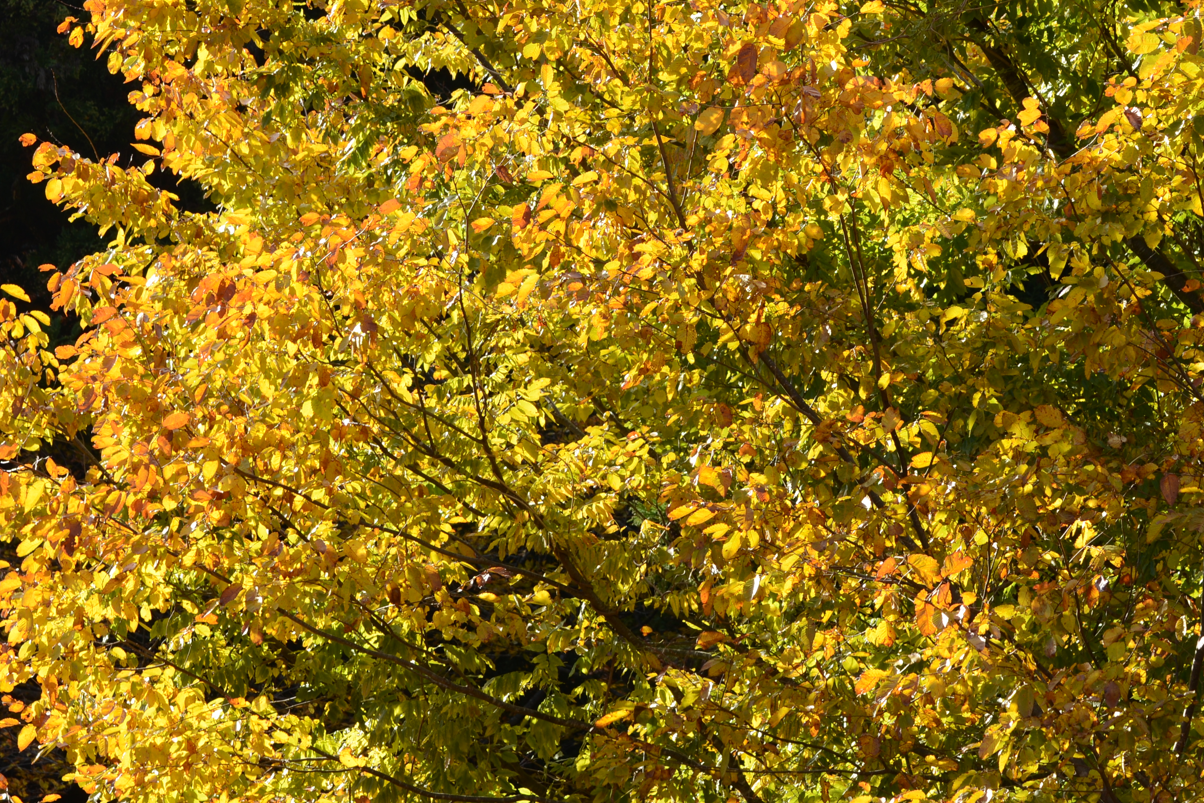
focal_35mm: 237
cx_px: 747
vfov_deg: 5.8
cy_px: 55
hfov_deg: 8.7
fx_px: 7929
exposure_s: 1/80
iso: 100
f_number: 8
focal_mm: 120
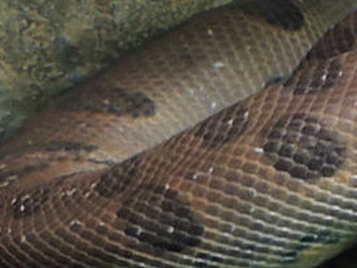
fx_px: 1063
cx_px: 544
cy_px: -129
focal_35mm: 103
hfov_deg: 17.1
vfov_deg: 13.6
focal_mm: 5.3
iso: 400
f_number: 3.1
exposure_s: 1/10
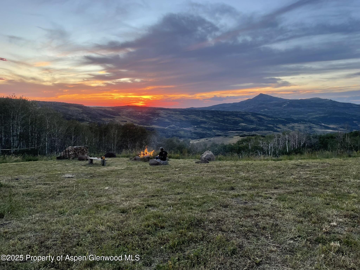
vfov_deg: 53.1
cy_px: 135
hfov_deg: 67.3
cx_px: 180
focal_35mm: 26
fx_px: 270
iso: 40
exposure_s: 1/121
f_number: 1.6
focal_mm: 4.2
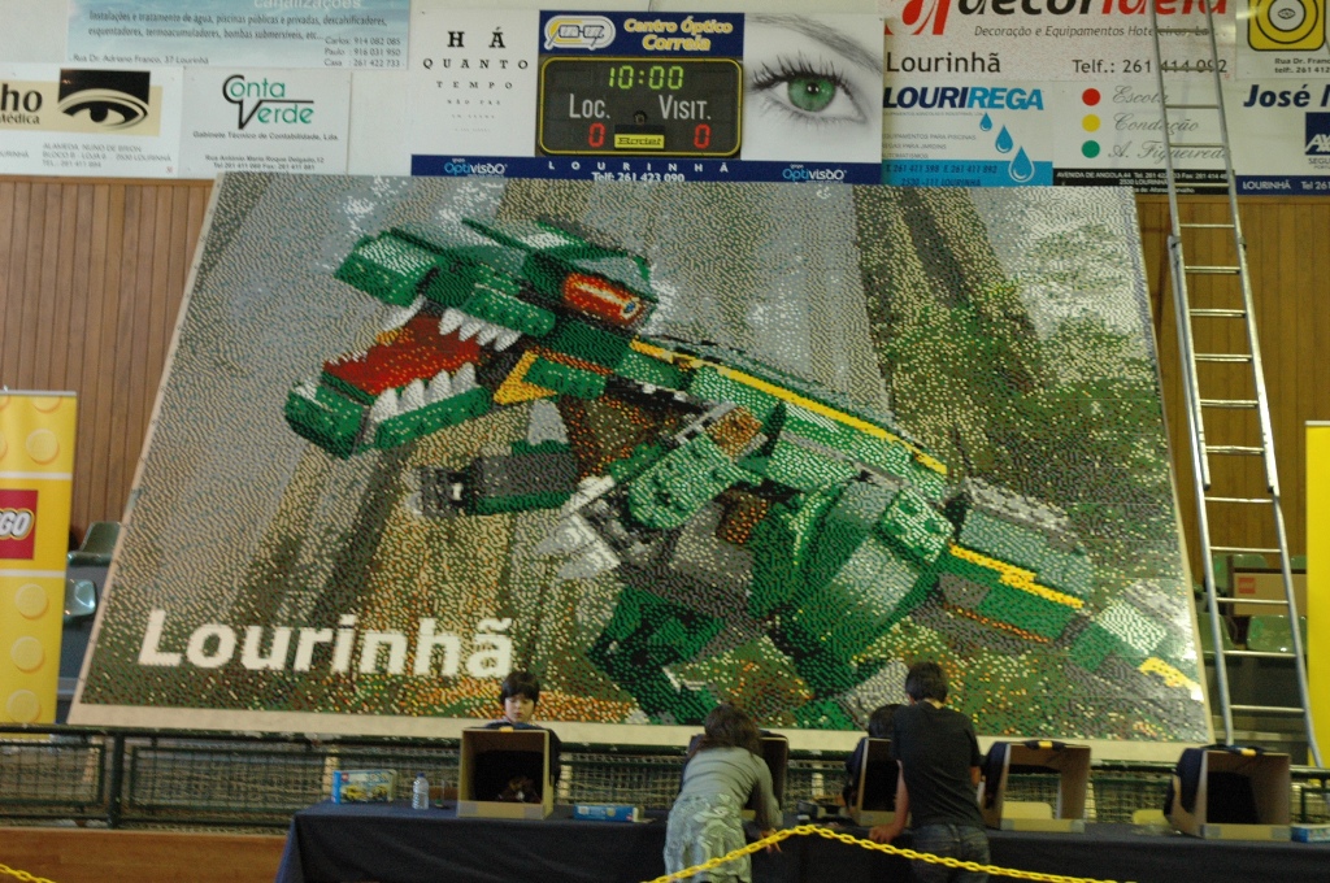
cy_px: 442
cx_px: 665
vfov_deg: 26.4
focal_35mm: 51
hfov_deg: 38.9
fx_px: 1882
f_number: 5.6
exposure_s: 1/10
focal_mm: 34
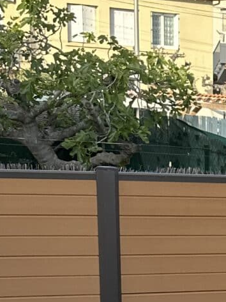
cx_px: 425
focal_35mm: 130
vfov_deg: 14.2
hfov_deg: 10.6
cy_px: 458
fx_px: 1133
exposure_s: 1/1664
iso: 80
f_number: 1.78
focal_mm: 6.86
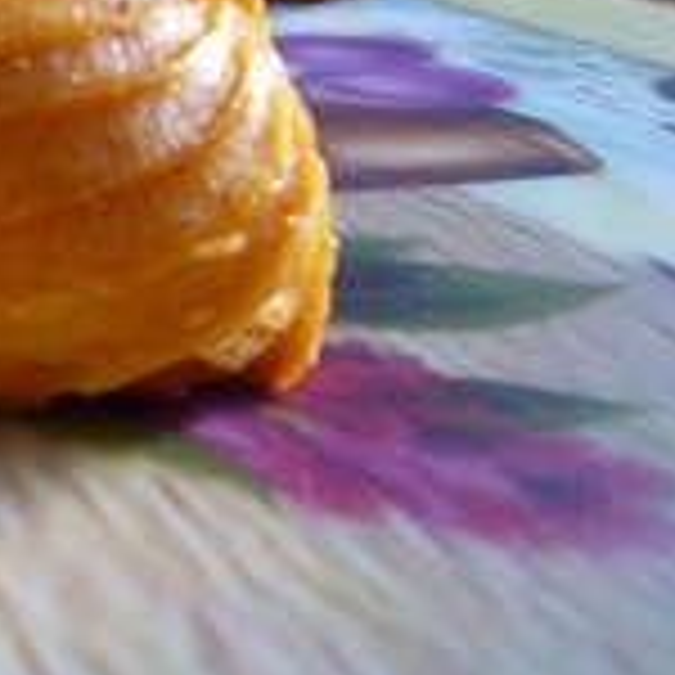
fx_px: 1699
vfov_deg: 22.4
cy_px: 256
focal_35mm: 77
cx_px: -320
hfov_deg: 19.7
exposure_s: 1/15
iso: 100
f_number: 2.8
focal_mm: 4.7
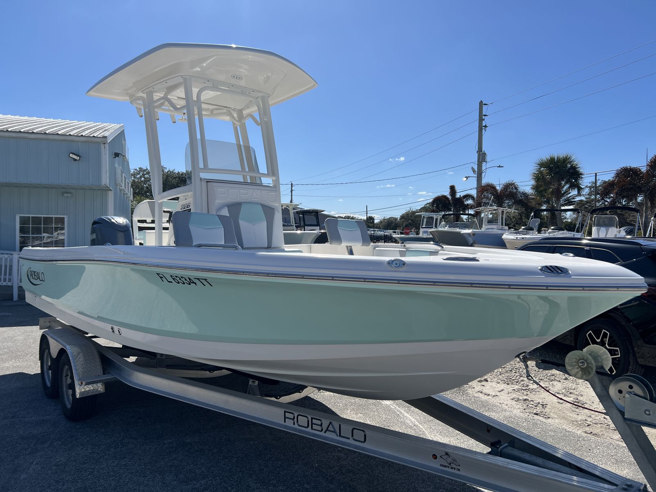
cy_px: 246
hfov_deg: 67.3
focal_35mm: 26
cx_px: 328
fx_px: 493
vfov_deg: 53.1
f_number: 1.5
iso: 50
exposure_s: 1/6579
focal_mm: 5.7
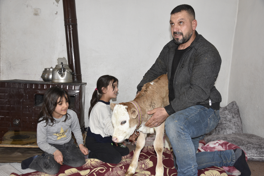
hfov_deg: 59.5
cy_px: 88
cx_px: 132
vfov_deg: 41.8
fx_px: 231
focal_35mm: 32
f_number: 5
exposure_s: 1/60
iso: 1000
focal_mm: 21
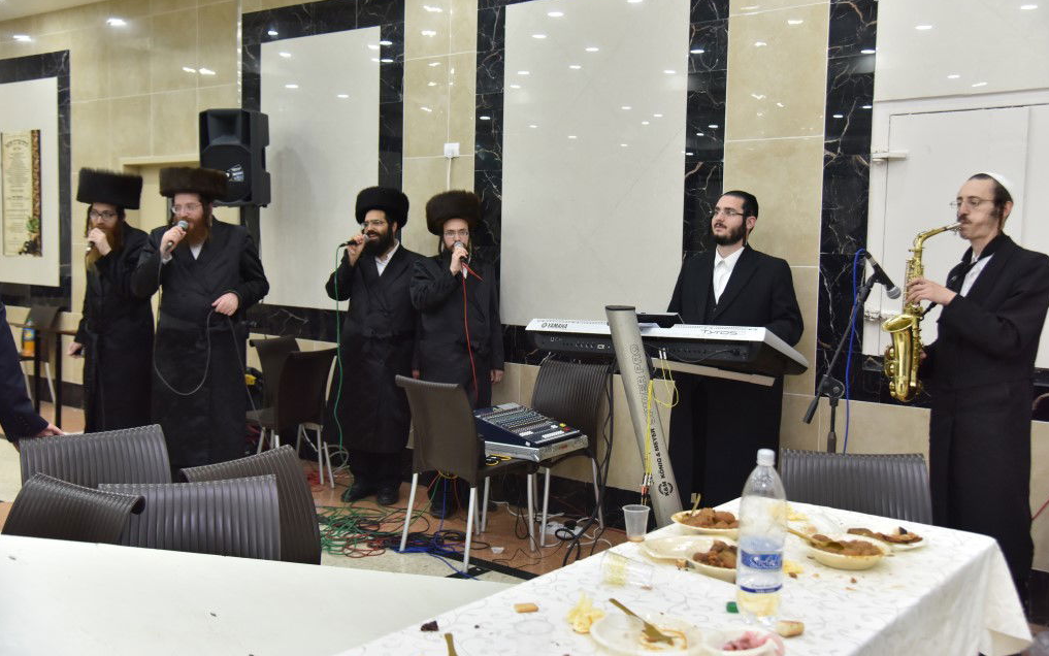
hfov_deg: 50.4
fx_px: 1115
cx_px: 526
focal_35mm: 39
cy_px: 307
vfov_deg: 32.8
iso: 1250
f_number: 4
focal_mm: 38
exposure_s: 1/250
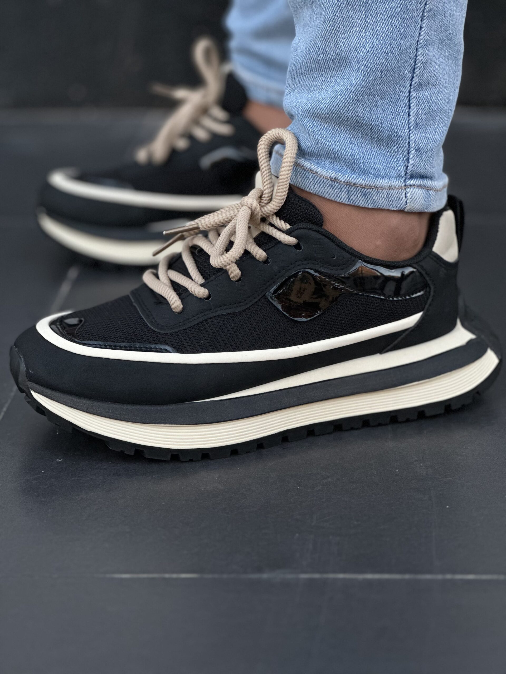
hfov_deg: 19.1
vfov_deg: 25.3
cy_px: 337
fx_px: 1501
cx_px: 253
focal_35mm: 77
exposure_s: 1/89
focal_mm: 9
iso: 250
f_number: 2.8
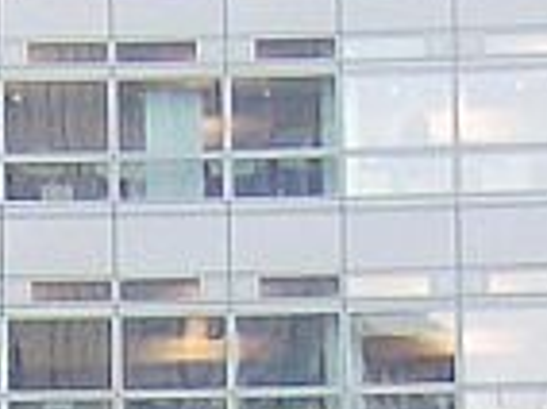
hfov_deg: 4.9
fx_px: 6357
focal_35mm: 403
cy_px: 1414
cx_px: -470
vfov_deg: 3.6
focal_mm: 9.3
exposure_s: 1/88
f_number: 3.4
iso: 107
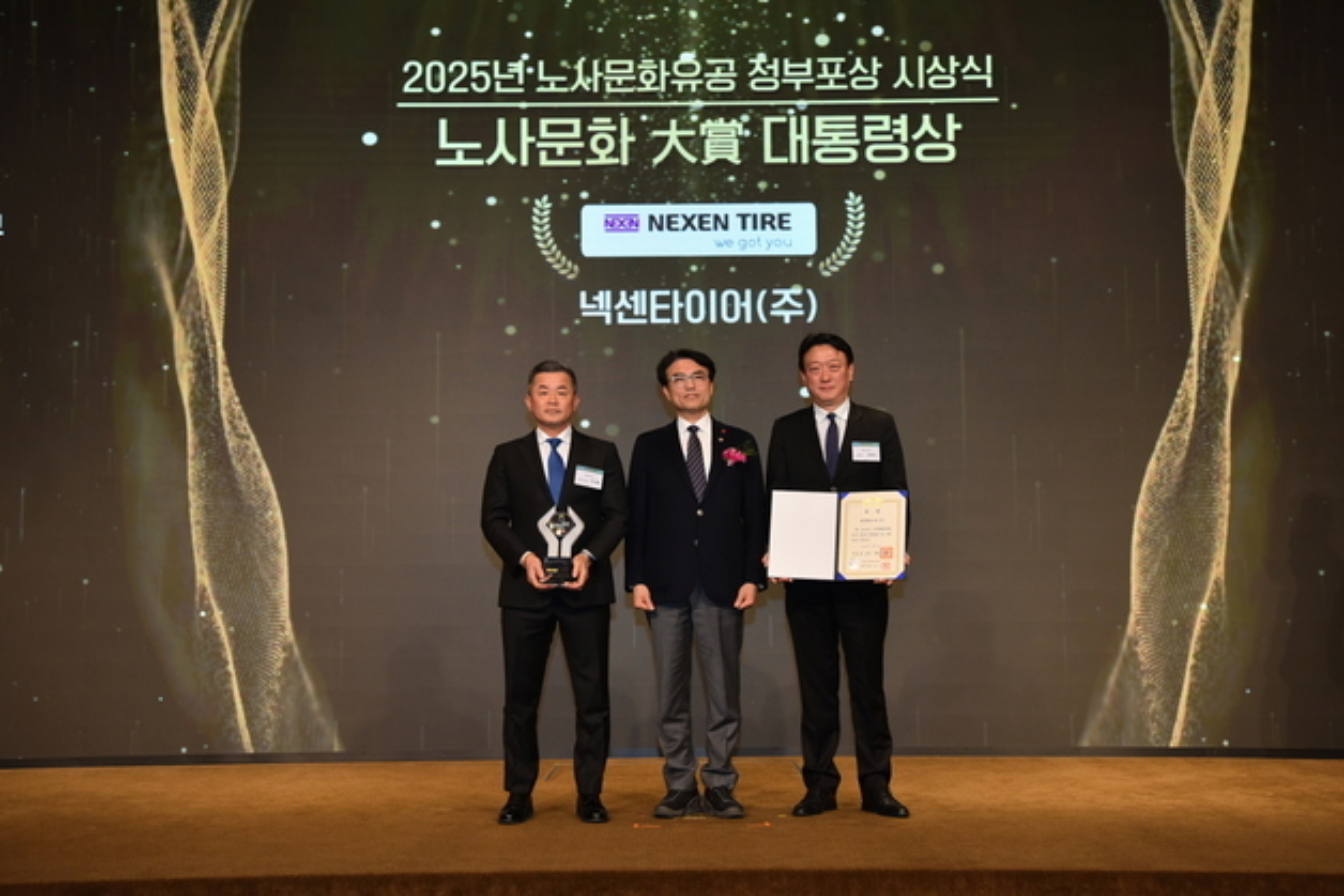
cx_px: 672
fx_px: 1792
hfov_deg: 41.1
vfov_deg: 28.1
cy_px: 448
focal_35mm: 48
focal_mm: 48
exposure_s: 1/160
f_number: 4
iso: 800
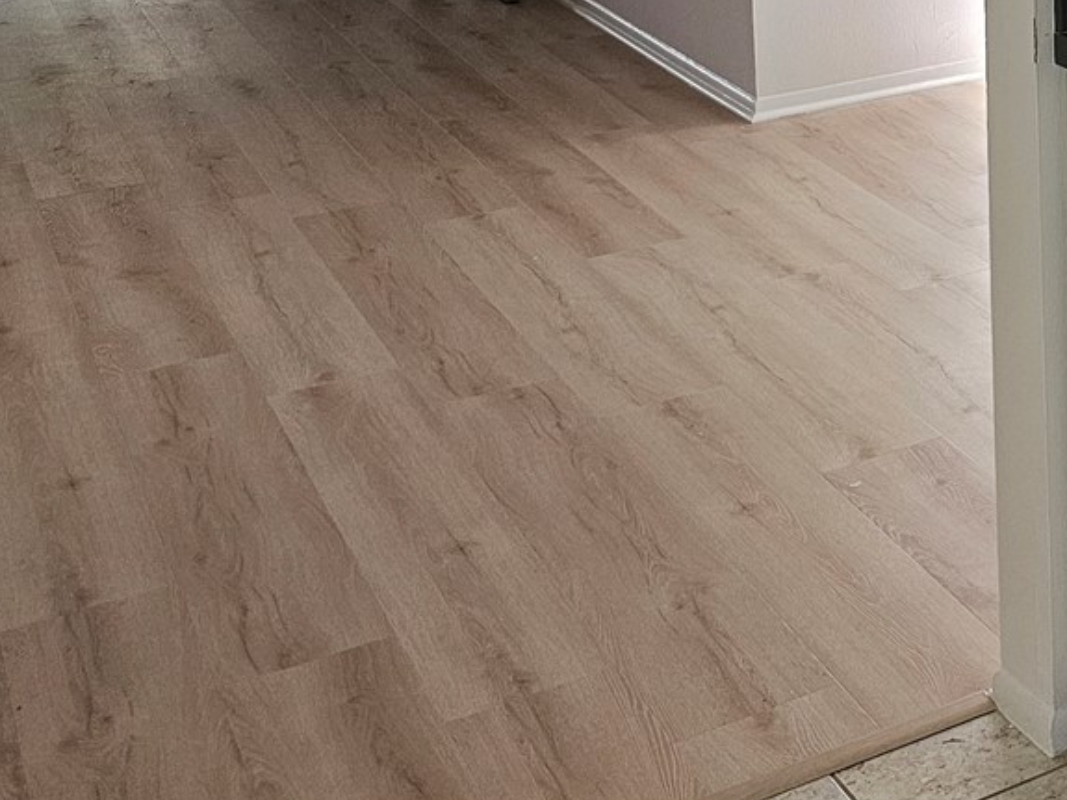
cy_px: -111
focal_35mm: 64
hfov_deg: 27.1
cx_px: 1249
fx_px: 1972
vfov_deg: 21.6
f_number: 1.7
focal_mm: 6.3
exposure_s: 1/120
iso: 400
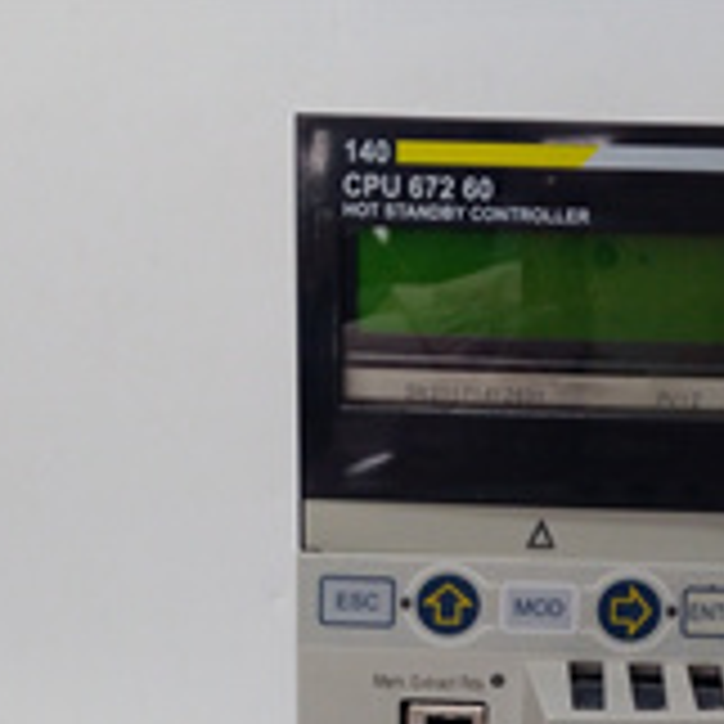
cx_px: 522
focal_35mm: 74
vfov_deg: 21.9
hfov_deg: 23.2
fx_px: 1751
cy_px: 830
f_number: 2
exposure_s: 1/33
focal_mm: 3.79
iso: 157
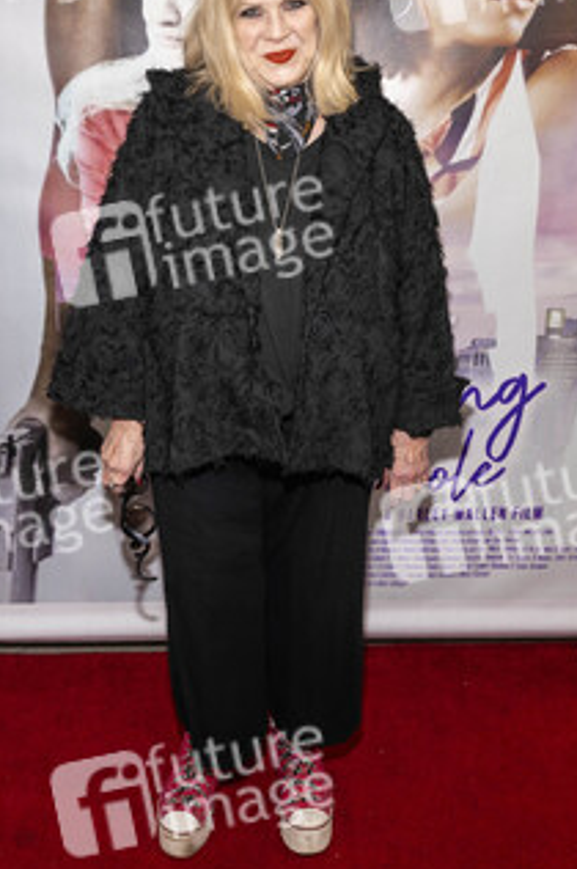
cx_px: 272
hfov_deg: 35.0
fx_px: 916
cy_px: 380
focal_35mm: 38
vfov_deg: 50.6
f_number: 5.6
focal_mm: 30
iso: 400
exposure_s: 1/200
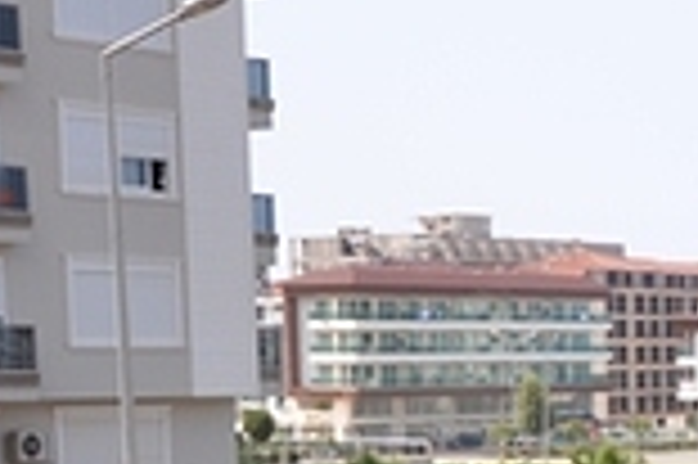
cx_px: 1115
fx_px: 2712
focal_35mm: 140
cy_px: 626
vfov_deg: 9.6
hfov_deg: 13.6
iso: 100
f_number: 5.6
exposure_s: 1/250
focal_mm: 20
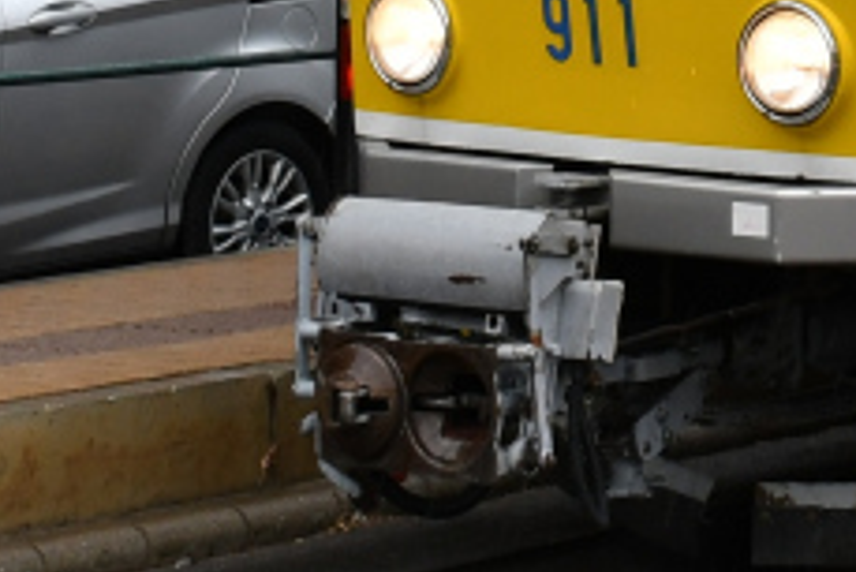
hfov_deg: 11.7
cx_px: 1129
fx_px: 4045
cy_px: -783
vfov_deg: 7.6
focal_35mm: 170
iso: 250
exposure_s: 1/250
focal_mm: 20
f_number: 4.5
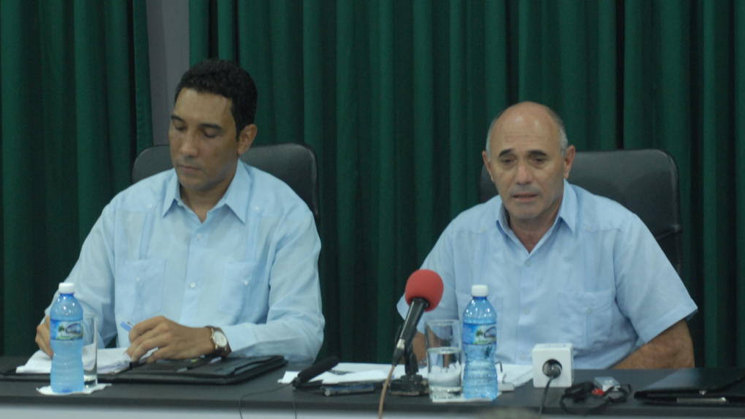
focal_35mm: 127
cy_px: 169
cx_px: 374
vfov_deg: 9.5
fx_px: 2509
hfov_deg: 16.9
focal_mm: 80
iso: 800
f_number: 4.5
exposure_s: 1/25
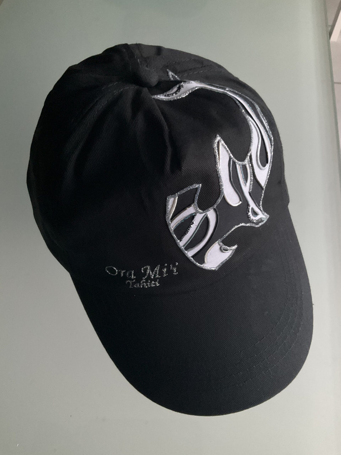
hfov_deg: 48.2
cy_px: 228
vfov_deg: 61.7
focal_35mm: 29
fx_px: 381
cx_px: 170
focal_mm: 3
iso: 640
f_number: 1.8
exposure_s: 1/25
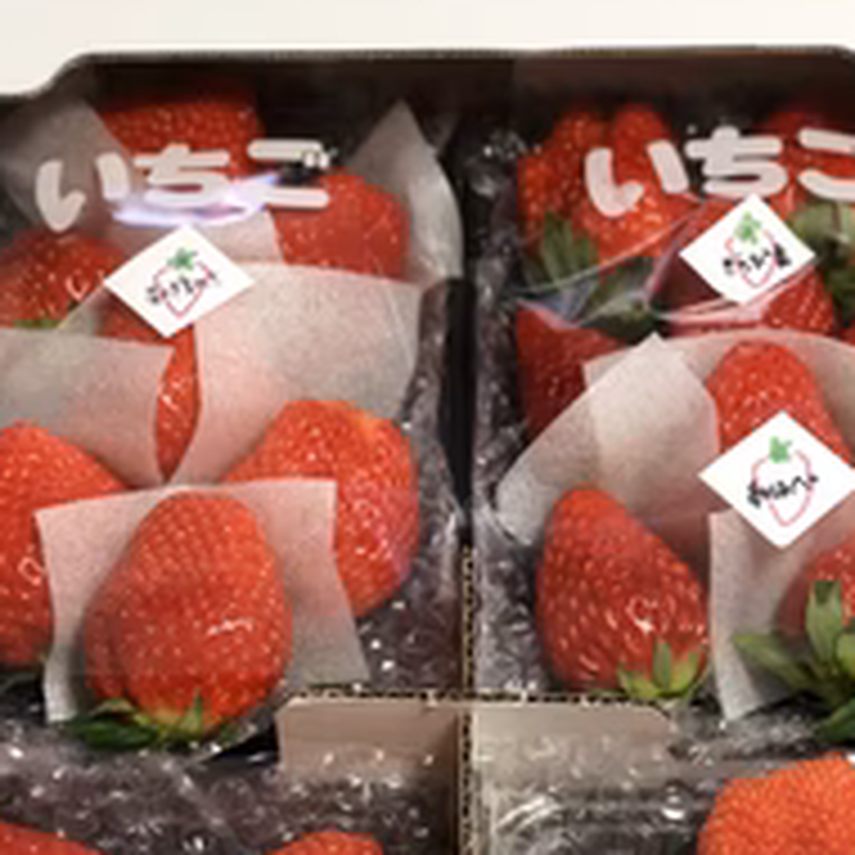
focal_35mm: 97
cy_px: 832
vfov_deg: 17.5
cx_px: 436
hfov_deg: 17.9
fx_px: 2711
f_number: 2.4
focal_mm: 6
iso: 100
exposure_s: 1/33
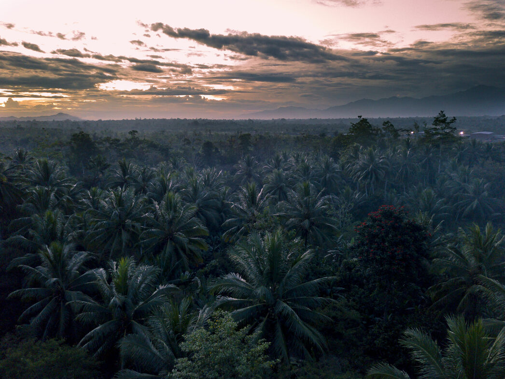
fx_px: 379
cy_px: 190
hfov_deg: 67.3
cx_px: 252
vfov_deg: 53.0
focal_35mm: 26
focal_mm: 4.7
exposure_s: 1/13
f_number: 2.2
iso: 400
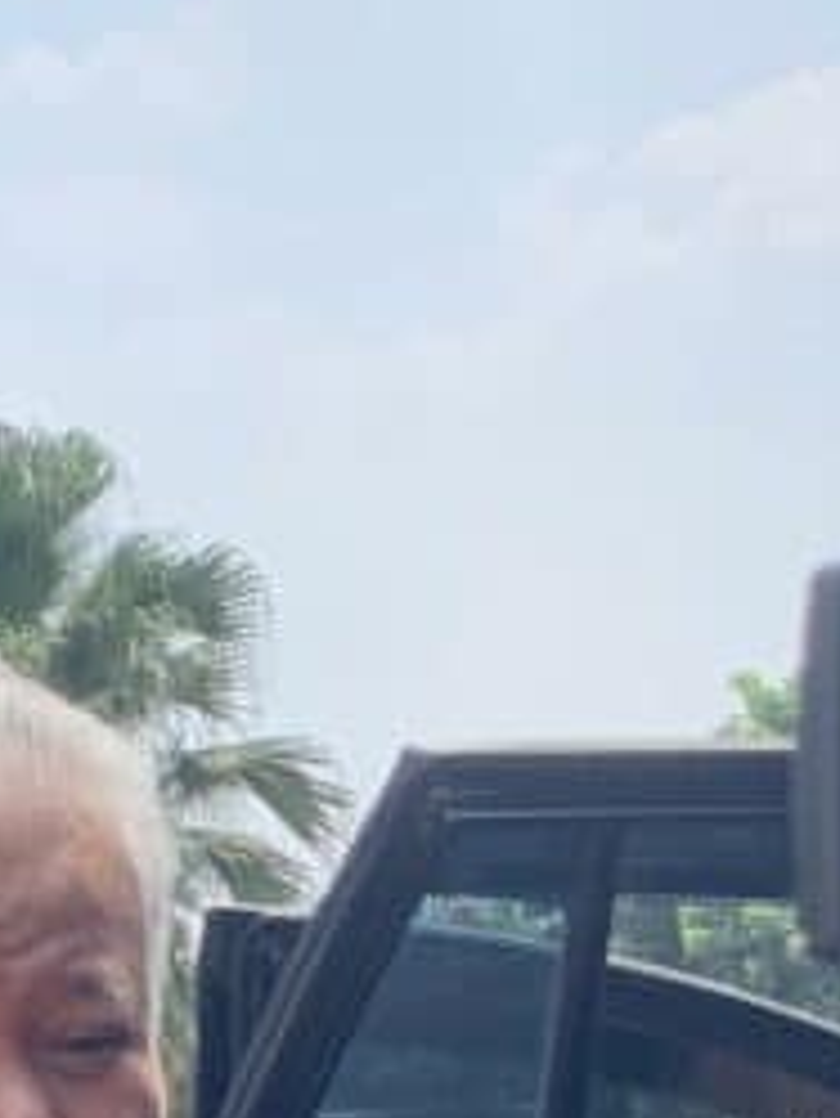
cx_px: -4
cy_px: 1648
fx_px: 3459
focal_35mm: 107
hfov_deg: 13.6
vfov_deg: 16.8
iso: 25
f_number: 1.8
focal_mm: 4.25
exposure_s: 1/972
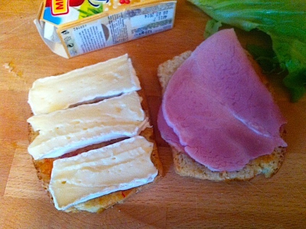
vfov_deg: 40.6
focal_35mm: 35
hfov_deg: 52.7
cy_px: 114
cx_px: 153
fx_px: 309
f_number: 2.8
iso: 320
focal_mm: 3.85
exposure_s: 1/15
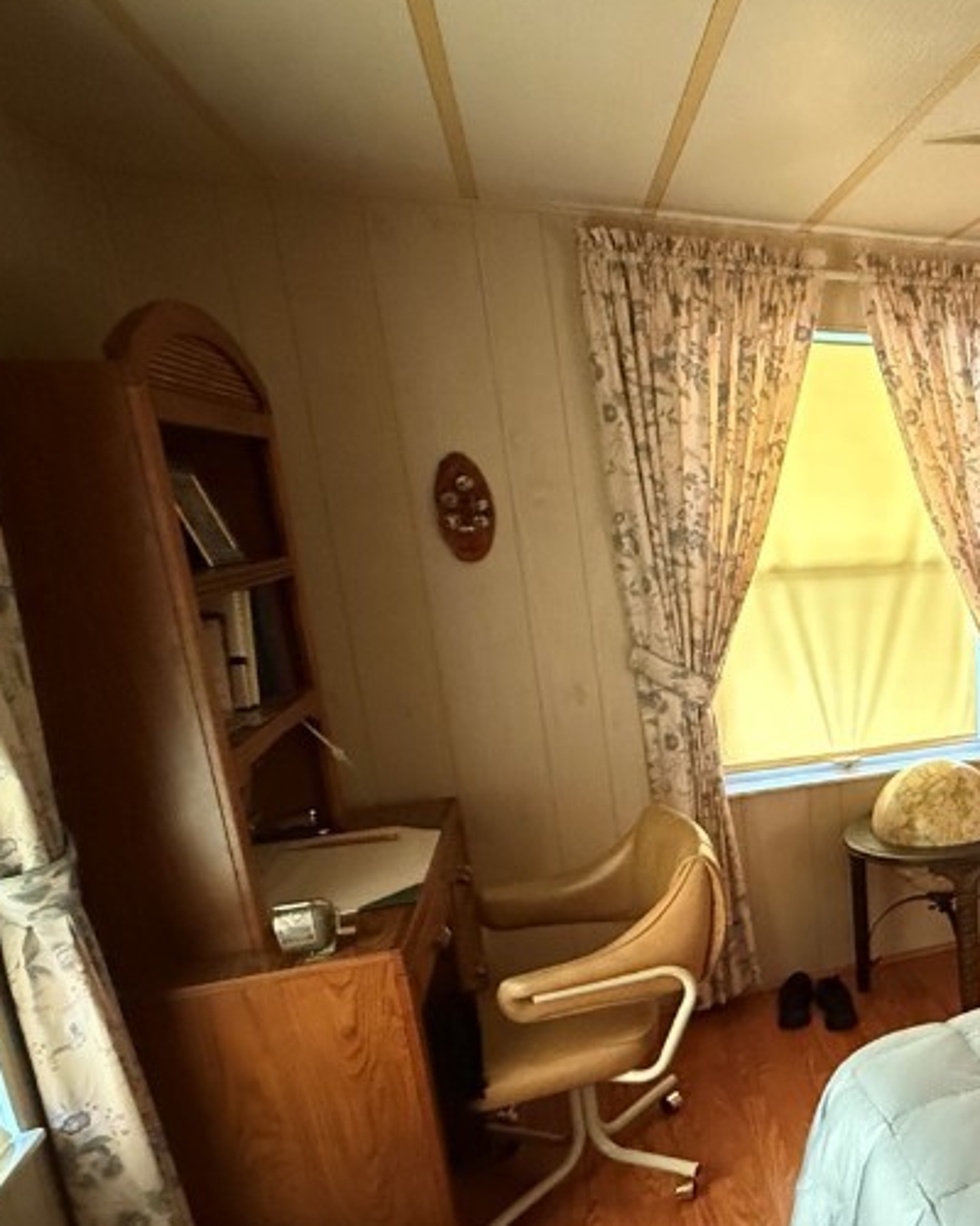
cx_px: 1063
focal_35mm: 28
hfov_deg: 41.6
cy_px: 728
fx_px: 1015
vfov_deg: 61.7
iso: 1000
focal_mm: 2.22
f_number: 2.2
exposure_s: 1/40
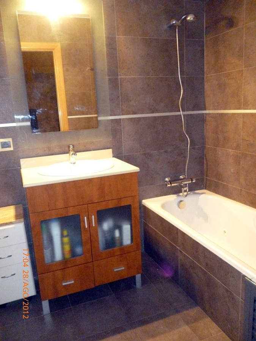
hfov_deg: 49.7
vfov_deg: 63.4
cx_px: 128
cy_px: 170
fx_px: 276
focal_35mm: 28
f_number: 3.1
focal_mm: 5
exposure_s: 1/15
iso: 800
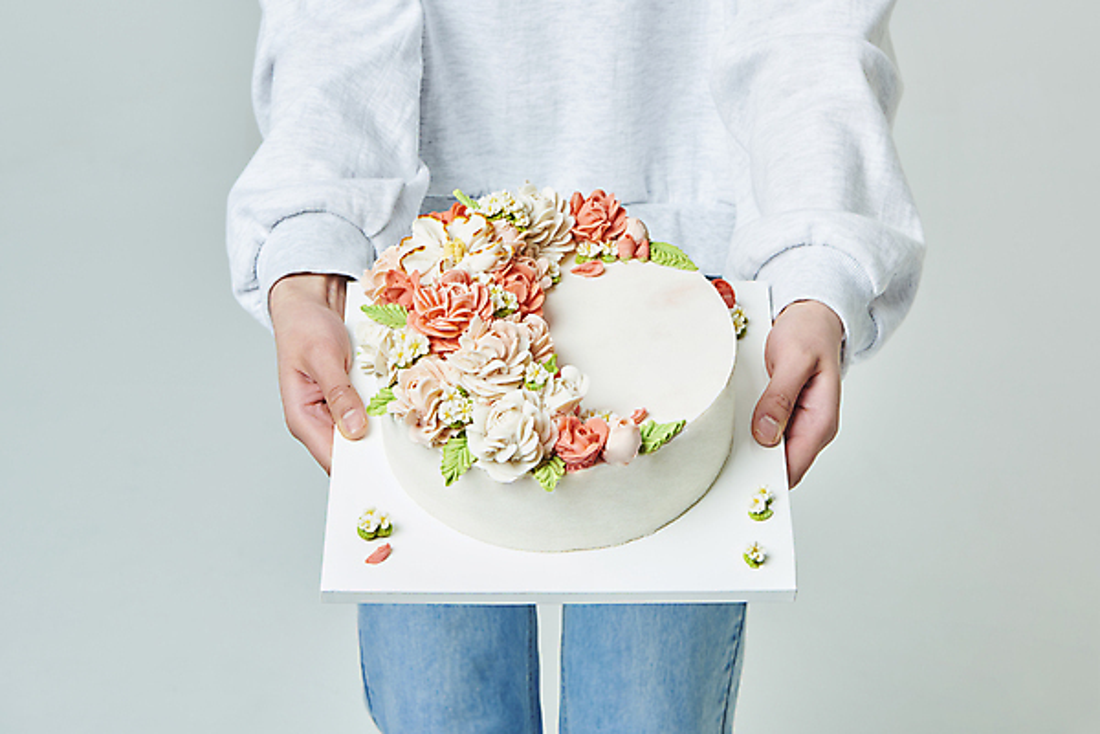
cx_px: 550
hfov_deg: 28.8
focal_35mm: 70
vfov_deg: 19.5
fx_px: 2139
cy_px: 367
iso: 100
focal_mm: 70
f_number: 11
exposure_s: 1/125
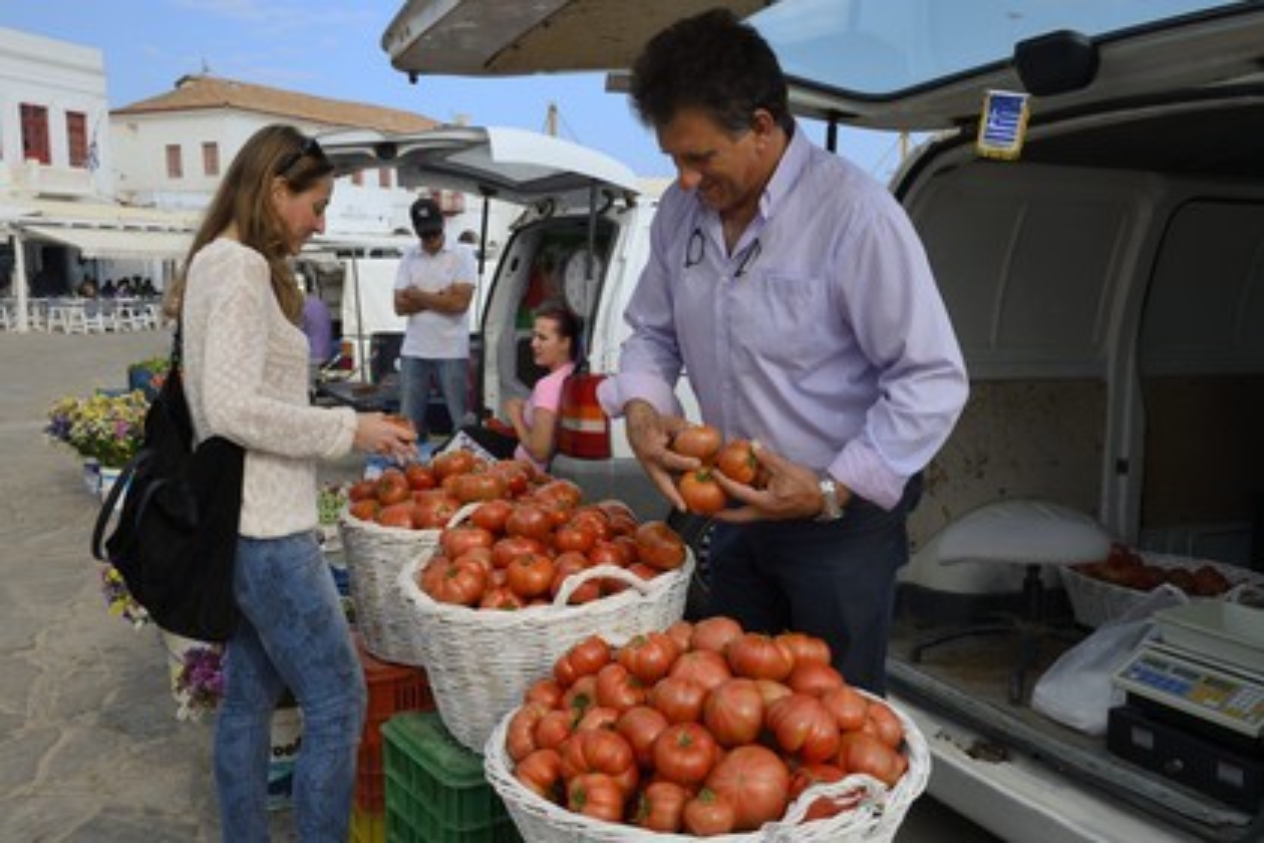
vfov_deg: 41.1
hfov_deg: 58.7
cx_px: 632
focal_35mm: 32
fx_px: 1123
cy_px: 422
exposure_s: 1/160
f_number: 14
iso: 200
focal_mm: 32
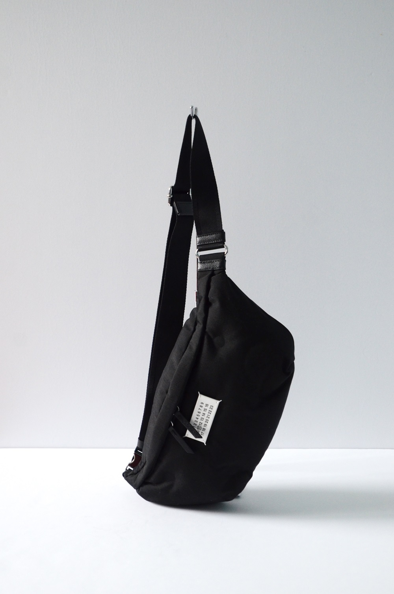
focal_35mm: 46
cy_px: 297
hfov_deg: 28.8
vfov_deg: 42.4
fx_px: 767
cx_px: 197
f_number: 4.5
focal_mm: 31
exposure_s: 1/50
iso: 1600
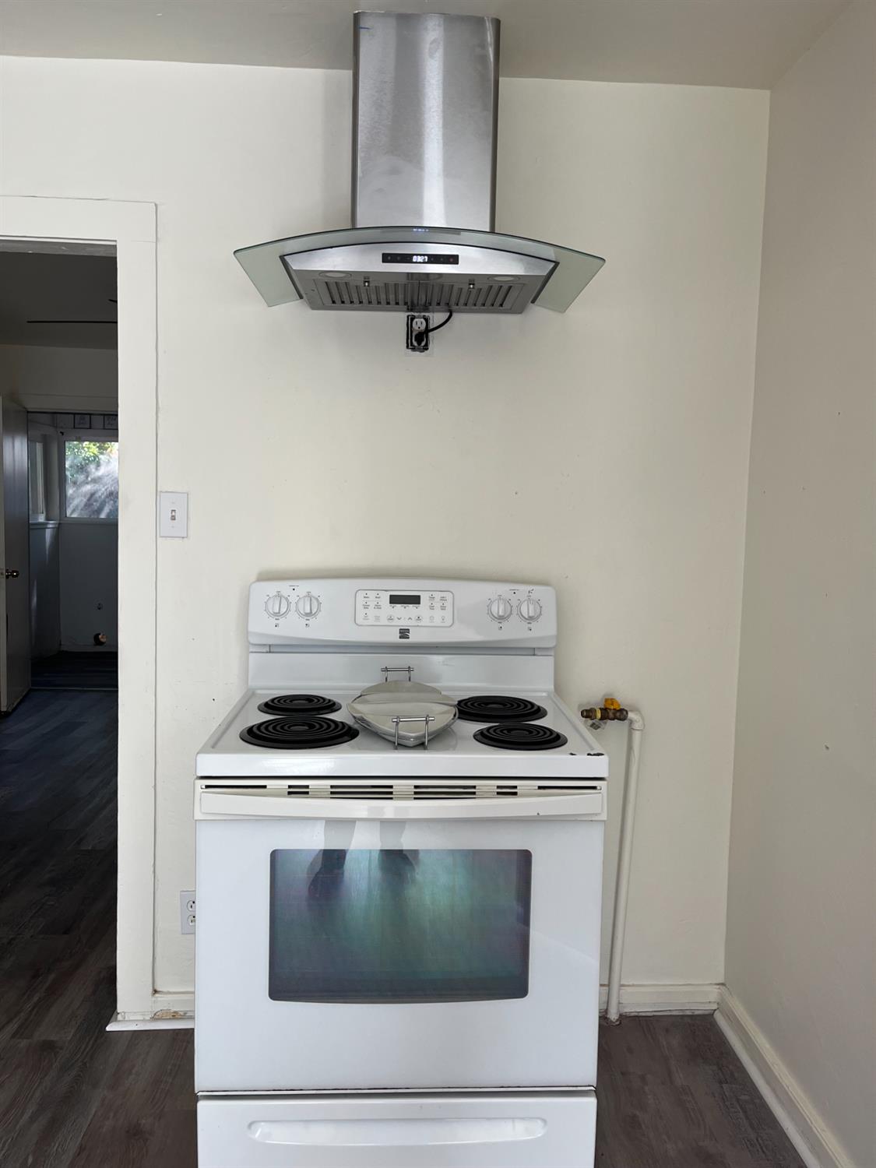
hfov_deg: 53.1
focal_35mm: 26
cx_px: 438
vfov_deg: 67.3
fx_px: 877
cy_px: 584
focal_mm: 5.1
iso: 100
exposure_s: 1/121
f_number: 1.6
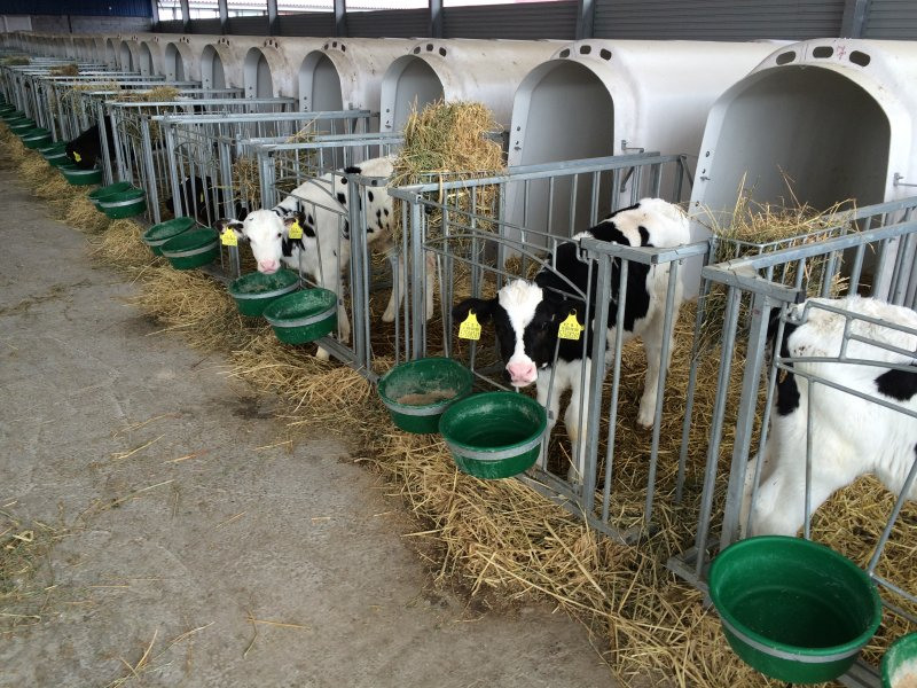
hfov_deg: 61.7
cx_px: 458
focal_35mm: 29
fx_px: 768
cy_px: 344
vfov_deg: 48.2
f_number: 2.2
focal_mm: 4.15
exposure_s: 1/120
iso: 40
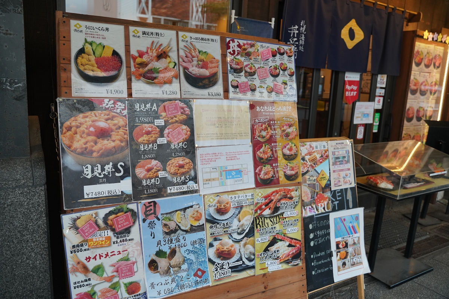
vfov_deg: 46.4
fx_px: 349
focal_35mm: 28
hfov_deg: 65.5
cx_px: 224
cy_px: 150
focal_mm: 28
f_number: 4
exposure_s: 1/160
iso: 1250
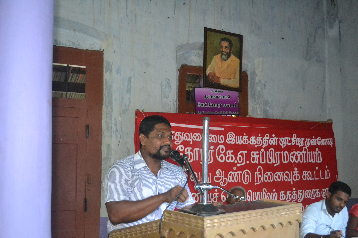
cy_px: 119
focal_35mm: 39
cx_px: 179
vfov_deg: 34.2
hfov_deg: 49.6
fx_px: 388
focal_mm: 26
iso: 3200
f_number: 4.2
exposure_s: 1/60
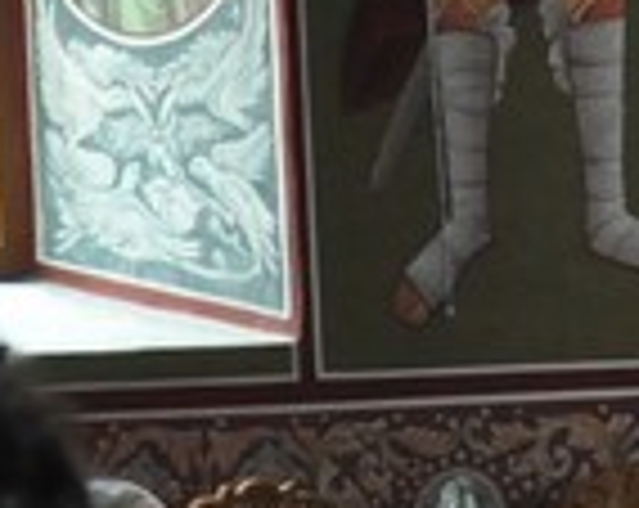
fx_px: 5417
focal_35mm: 287
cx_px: 572
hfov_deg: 6.7
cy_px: 1412
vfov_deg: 5.1
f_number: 4.5
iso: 1600
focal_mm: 24
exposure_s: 1/80
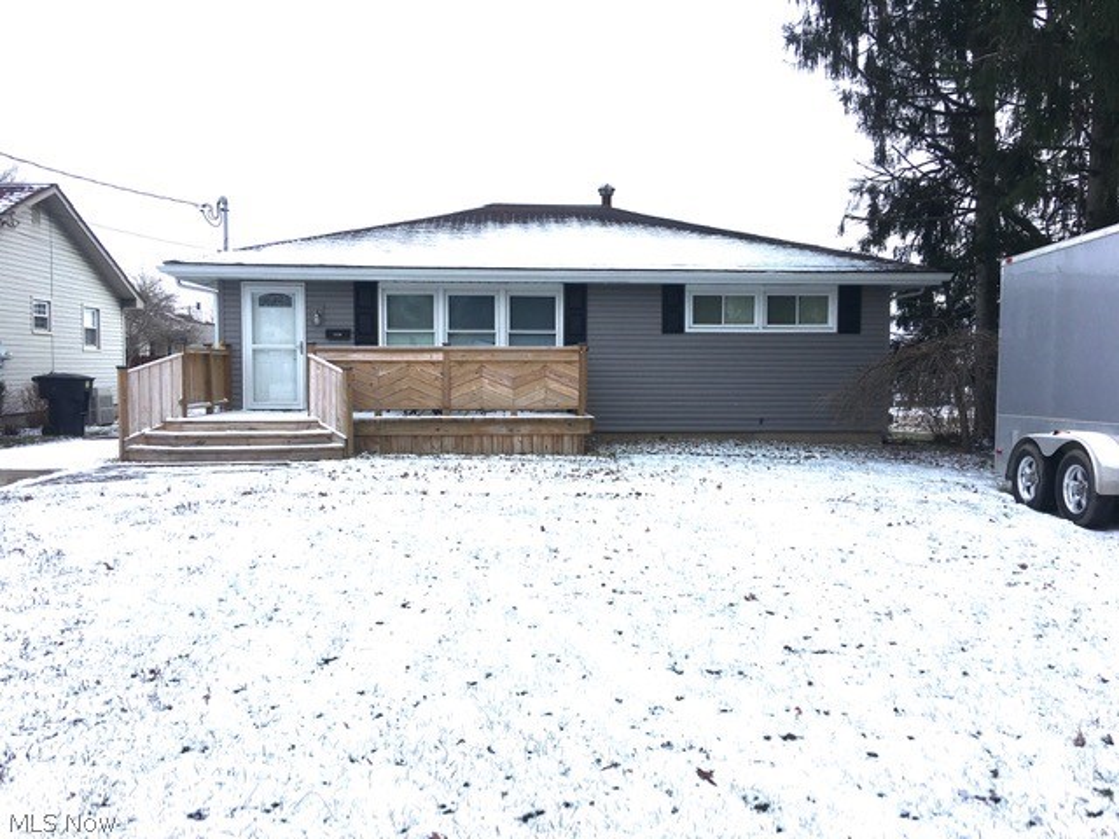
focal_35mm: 29
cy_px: 420
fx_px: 937
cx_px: 560
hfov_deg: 61.7
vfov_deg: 48.2
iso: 25
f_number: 2.2
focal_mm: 4.15
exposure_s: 1/1374
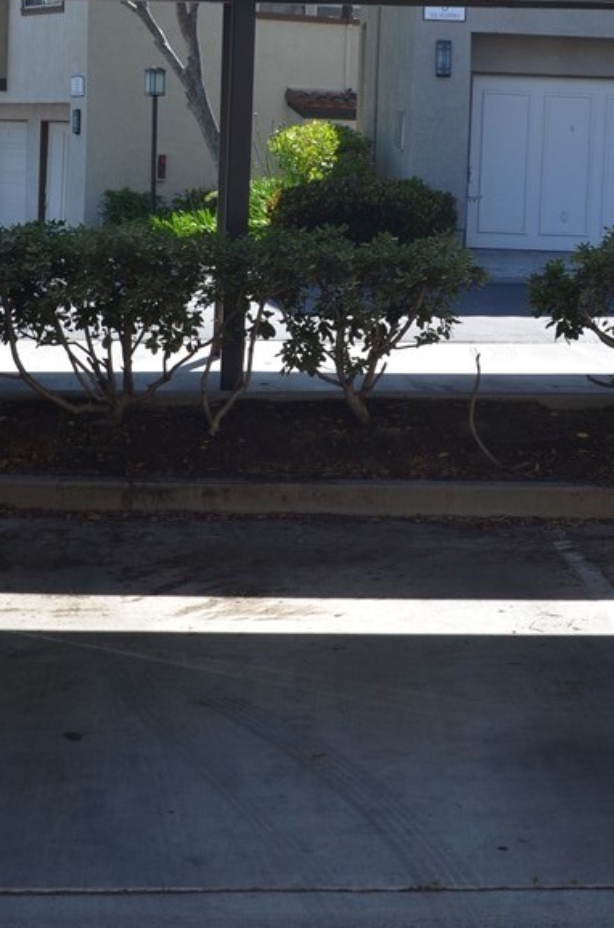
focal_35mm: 85
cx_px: 340
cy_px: 294
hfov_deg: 16.0
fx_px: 2185
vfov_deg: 23.8
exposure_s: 1/250
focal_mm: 30
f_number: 8
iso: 200
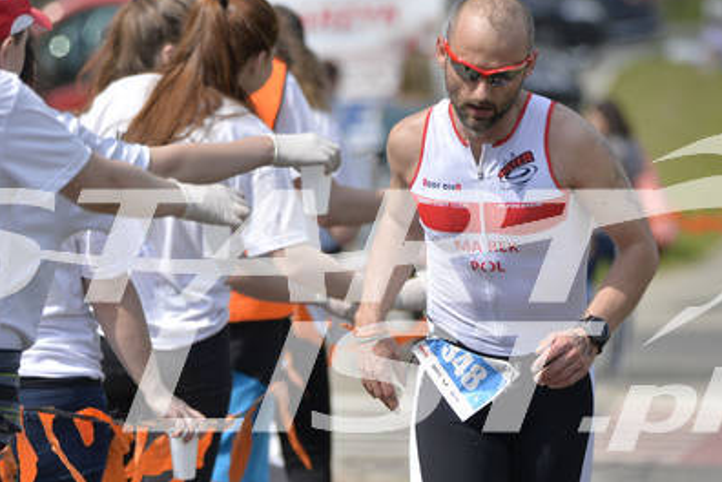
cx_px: 390
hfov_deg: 4.0
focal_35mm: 517
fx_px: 10368
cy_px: 289
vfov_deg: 2.7
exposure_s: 1/4000
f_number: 6.3
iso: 400
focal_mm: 320
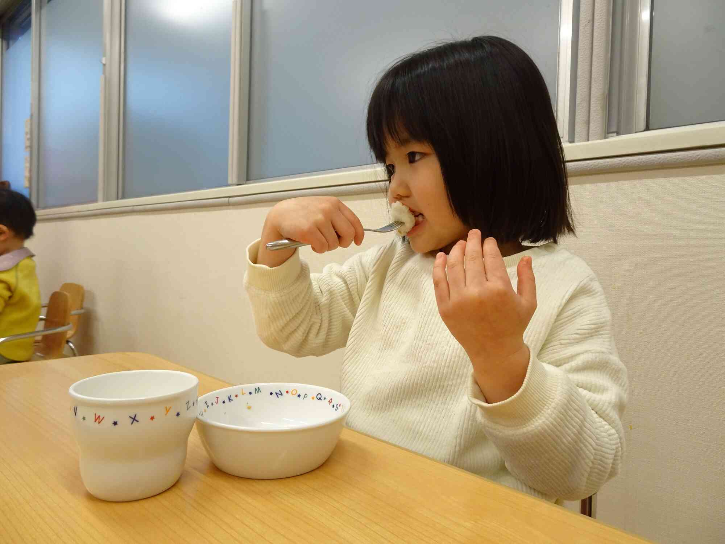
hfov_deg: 71.6
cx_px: 362
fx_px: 503
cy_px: 272
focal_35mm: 24
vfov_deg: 56.8
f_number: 3.5
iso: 160
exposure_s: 1/30
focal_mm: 4.1
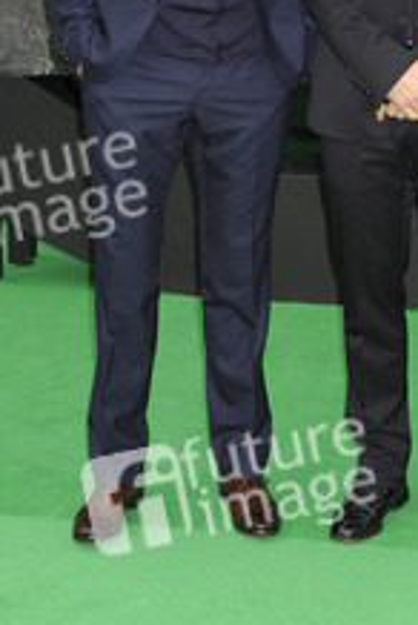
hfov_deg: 11.5
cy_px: 57
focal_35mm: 119
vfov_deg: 16.9
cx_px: 312
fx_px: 2066
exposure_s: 1/80
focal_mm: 65
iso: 640
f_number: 8
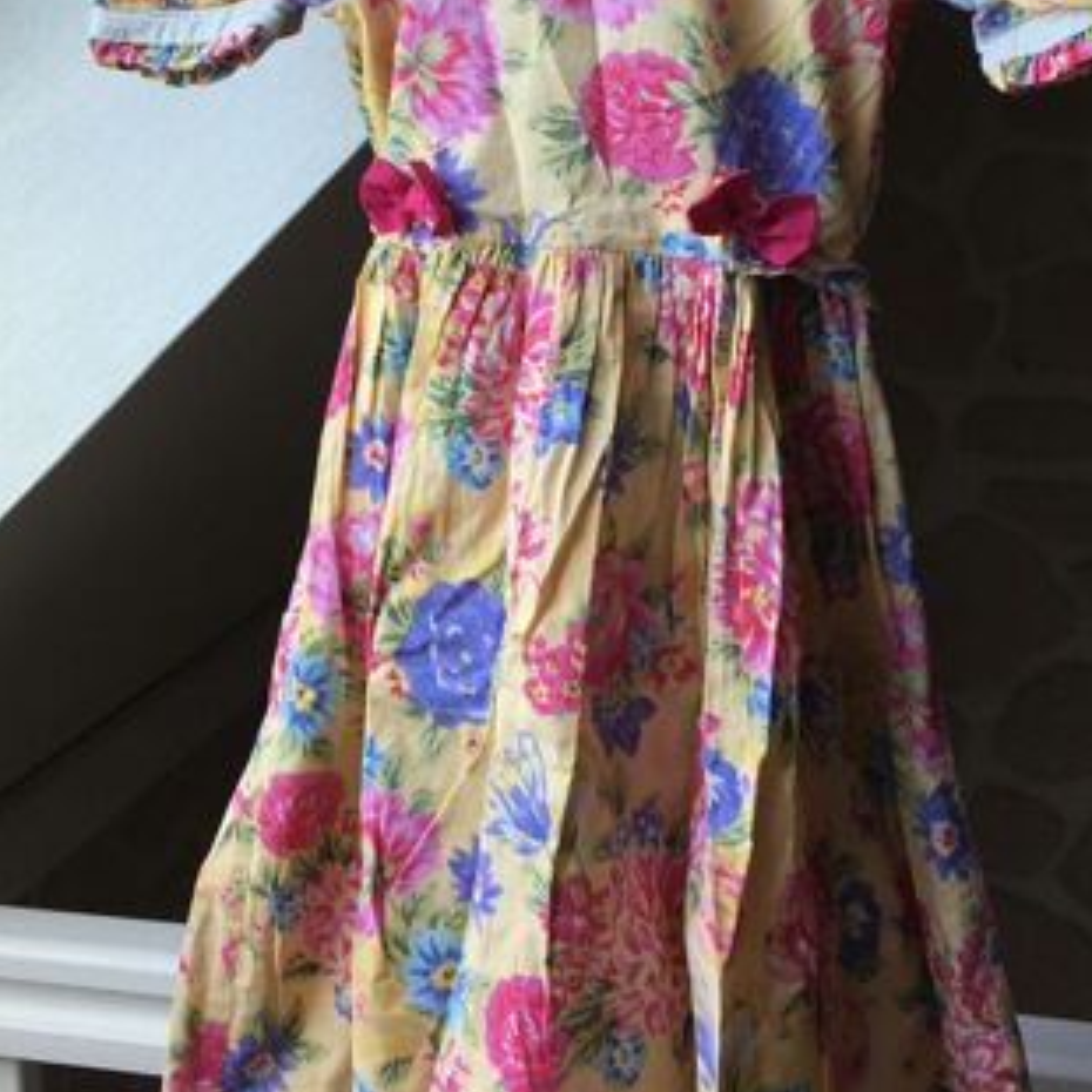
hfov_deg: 32.2
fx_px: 1892
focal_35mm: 53
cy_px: 335
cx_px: 616
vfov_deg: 31.9
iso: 25
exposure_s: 1/50
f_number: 2.2
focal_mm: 4.15
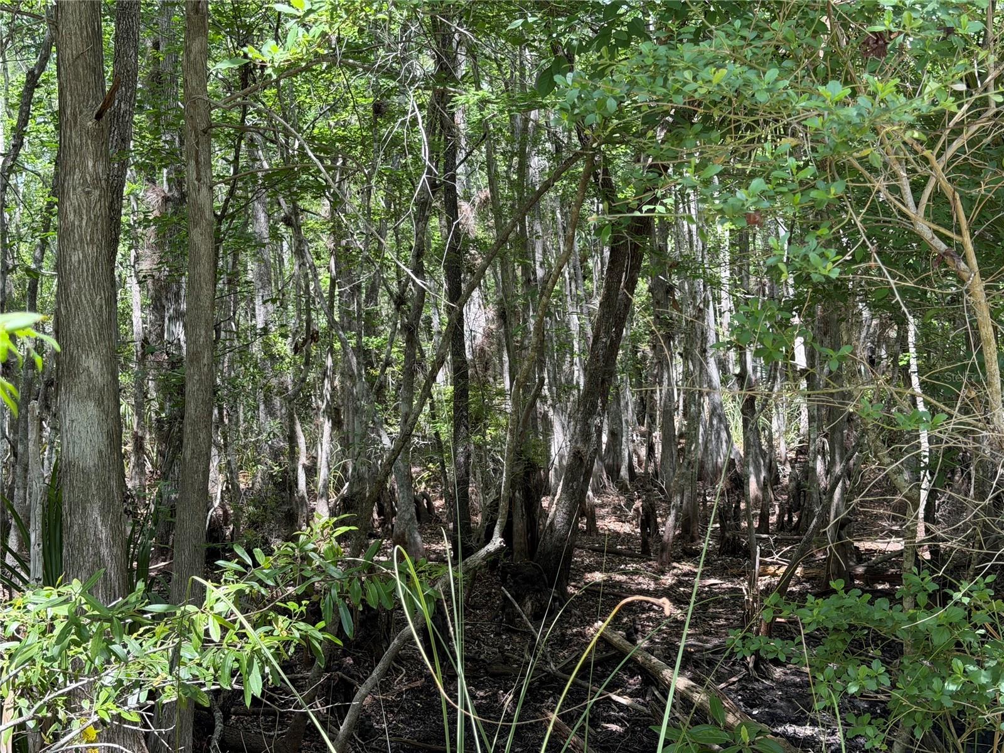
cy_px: 376
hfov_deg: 39.7
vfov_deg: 30.3
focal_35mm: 48
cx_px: 502
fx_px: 1392
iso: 64
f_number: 1.78
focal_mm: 6.76
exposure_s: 1/409
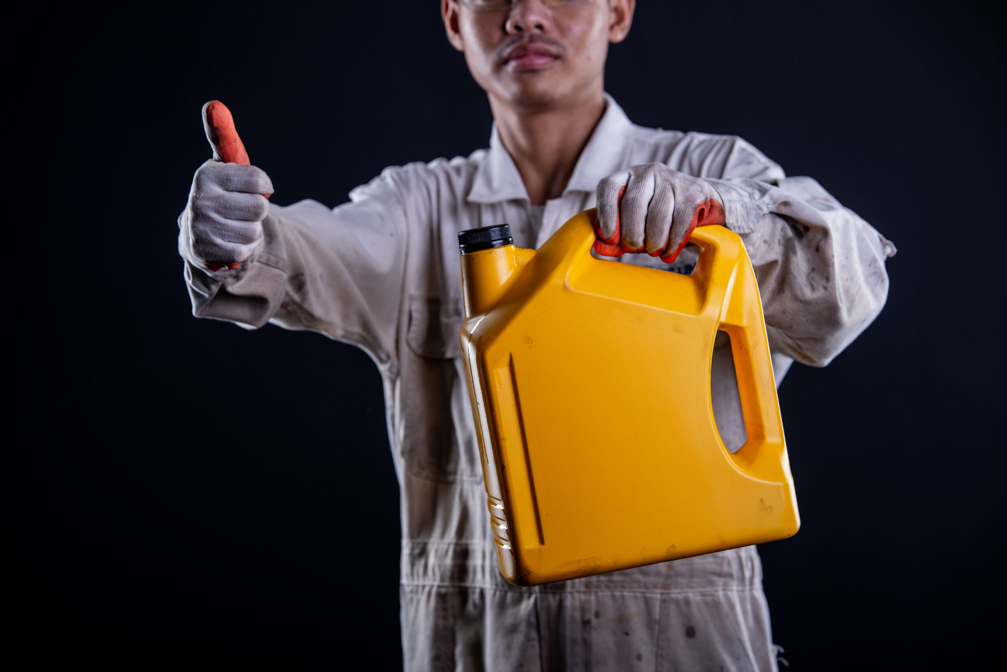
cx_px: 504
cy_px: 336
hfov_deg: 15.8
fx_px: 3638
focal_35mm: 130
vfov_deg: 10.6
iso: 200
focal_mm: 130
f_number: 5
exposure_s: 1/200
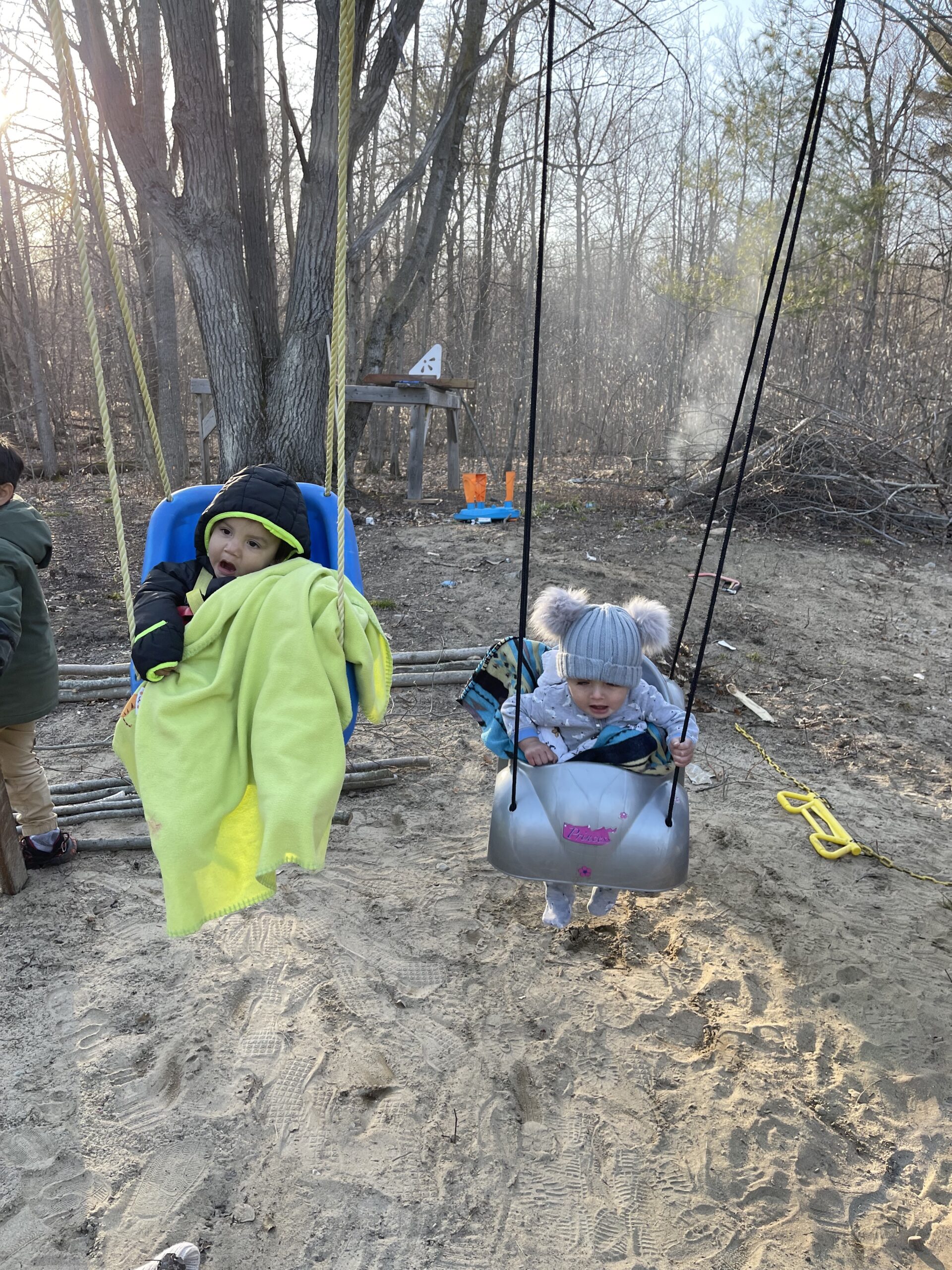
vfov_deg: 67.3
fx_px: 953
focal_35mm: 26
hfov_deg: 53.1
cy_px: 635
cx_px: 476
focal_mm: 5.1
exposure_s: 1/357
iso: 32
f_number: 1.6
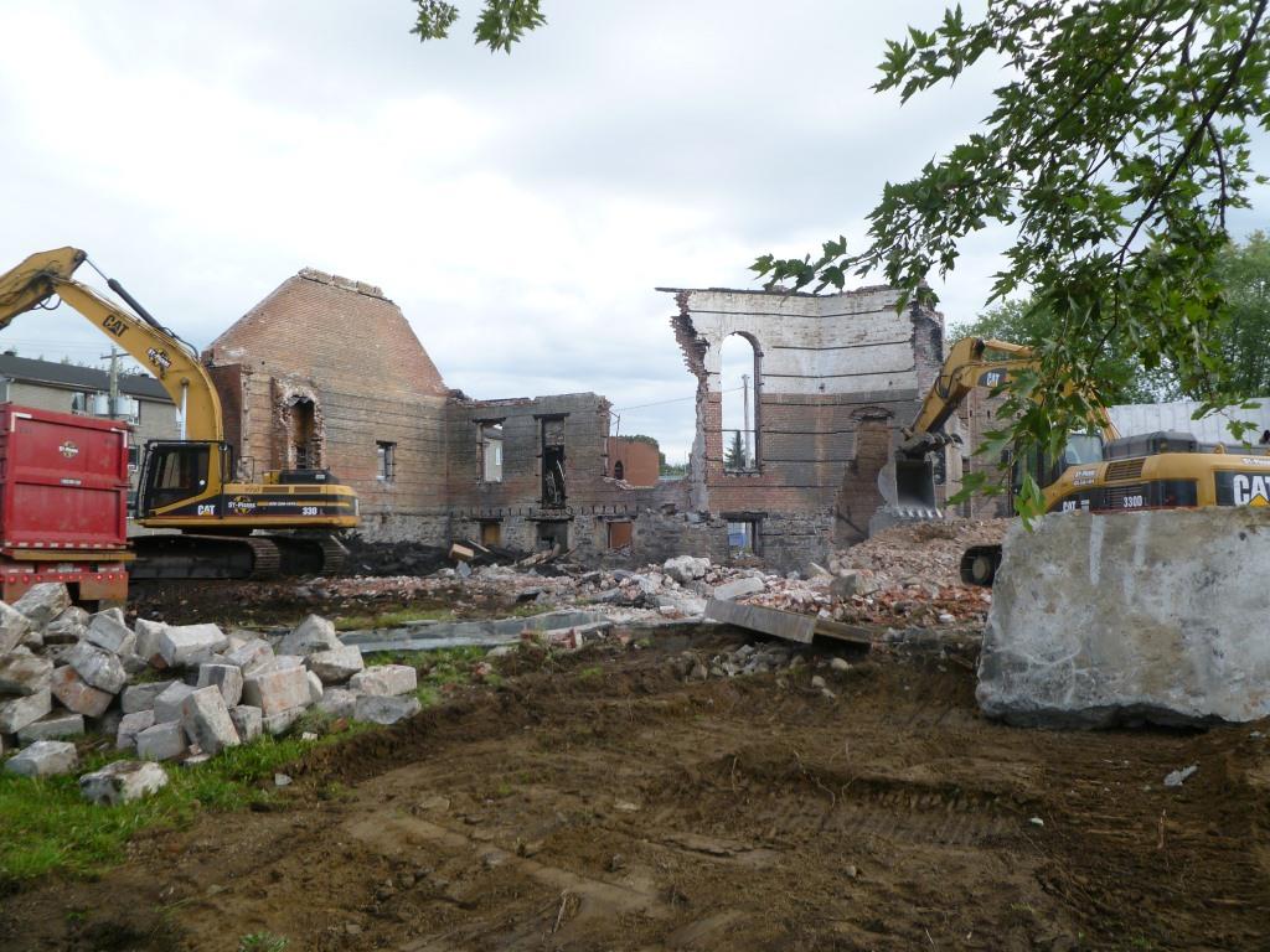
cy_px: 476
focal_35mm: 28
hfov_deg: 63.4
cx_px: 635
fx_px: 1027
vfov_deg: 49.7
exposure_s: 1/125
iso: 80
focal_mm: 5
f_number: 3.3
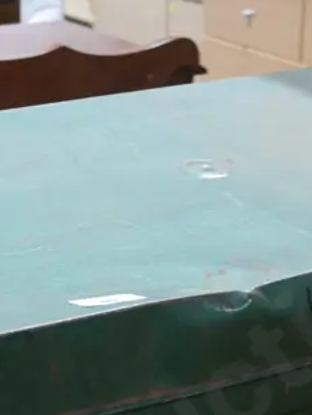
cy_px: 428
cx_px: 191
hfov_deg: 12.2
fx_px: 1464
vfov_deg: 15.8
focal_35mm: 122
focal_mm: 18
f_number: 4
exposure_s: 1/60
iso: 640
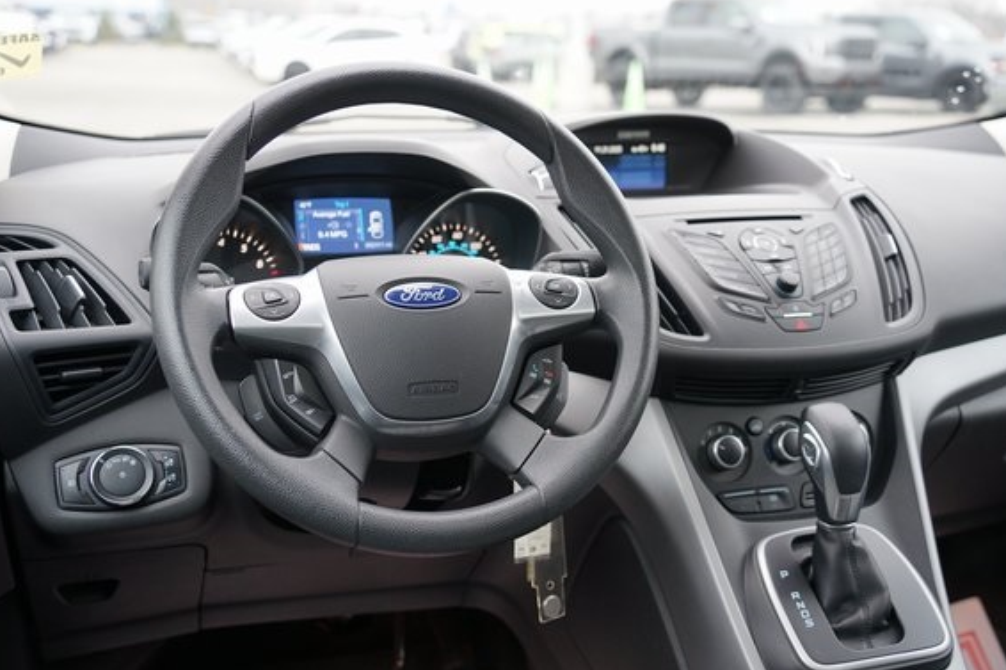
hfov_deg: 45.4
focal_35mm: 43
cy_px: 374
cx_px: 547
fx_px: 1201
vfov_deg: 31.1
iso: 500
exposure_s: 1/60
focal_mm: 38
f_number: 4
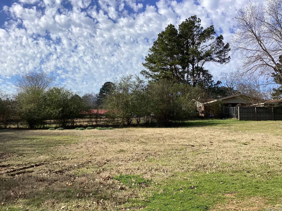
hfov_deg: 58.4
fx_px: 253
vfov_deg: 45.4
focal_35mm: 31
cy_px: 106
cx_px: 141
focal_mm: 3.3
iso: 25
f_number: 2.4
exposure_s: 1/1481
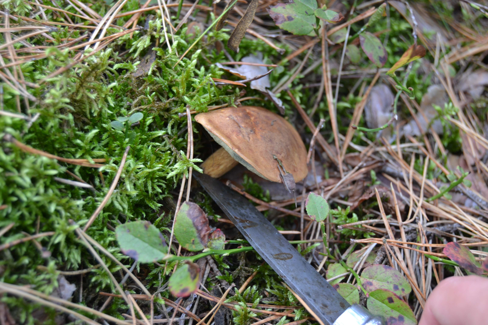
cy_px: 162
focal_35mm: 52
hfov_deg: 37.9
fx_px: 712
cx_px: 244
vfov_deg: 25.8
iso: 450
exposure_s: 1/60
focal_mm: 35
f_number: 4.5
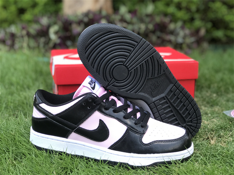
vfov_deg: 25.7
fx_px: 385
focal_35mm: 57
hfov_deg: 33.8
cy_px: 88
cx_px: 117
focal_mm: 6.6
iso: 32
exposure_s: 1/100
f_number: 2.8
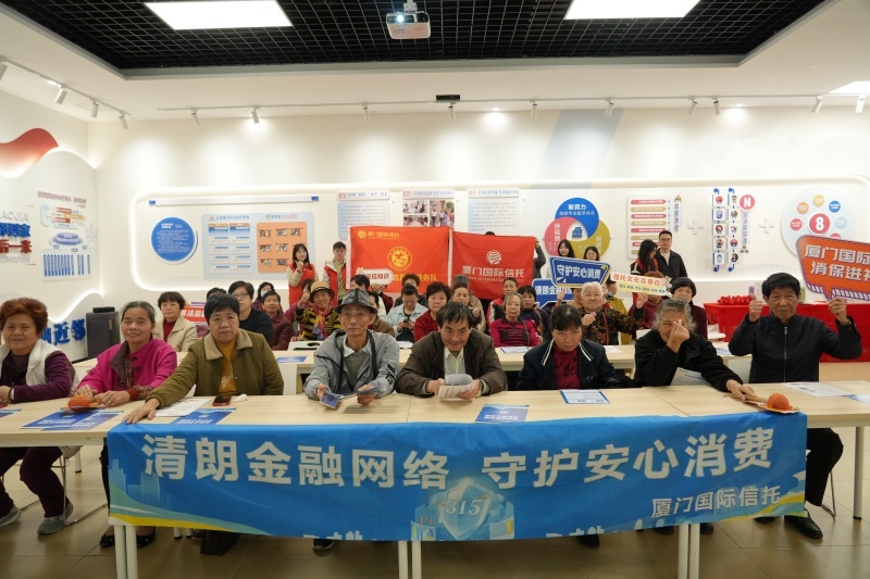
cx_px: 435
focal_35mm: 24
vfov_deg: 53.1
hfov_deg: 73.8
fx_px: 580
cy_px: 290
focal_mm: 24
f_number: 4
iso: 1250
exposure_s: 1/160
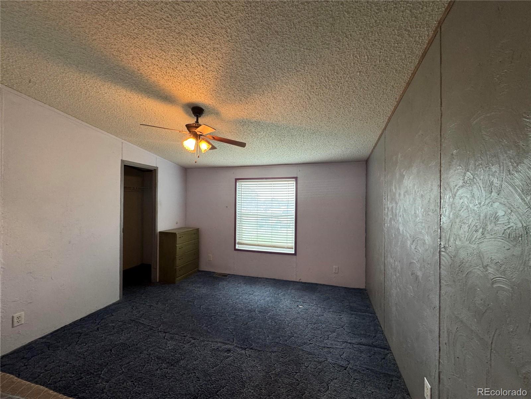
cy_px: 200
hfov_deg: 102.1
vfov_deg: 85.7
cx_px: 266
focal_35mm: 14
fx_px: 215
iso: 250
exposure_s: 1/60
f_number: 2.2
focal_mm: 2.22
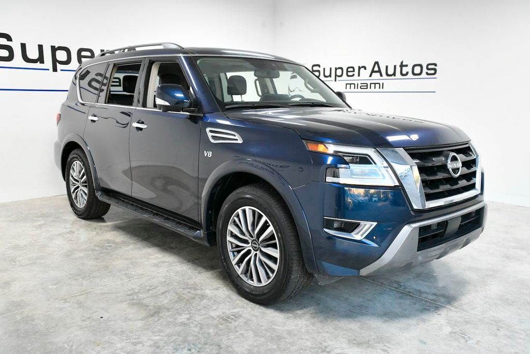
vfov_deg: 41.1
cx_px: 265
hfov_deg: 58.7
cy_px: 177
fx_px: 471
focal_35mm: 32
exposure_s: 1/400
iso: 2500
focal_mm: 32
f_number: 4.5
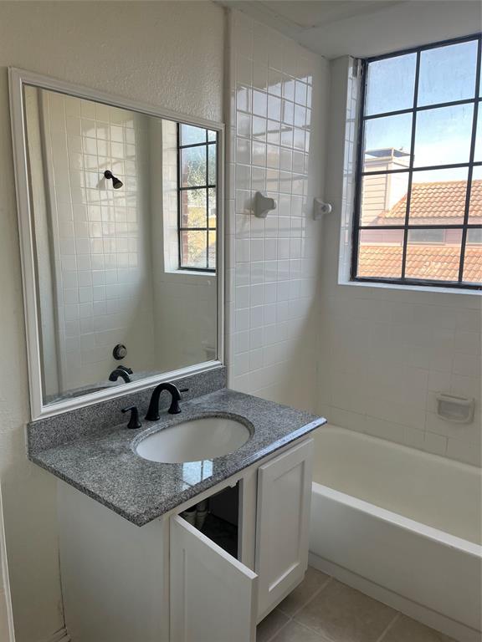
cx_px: 241
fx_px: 483
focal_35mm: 26
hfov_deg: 53.1
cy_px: 321
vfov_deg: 67.3
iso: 40
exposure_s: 1/224
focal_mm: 5.1
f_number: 1.6
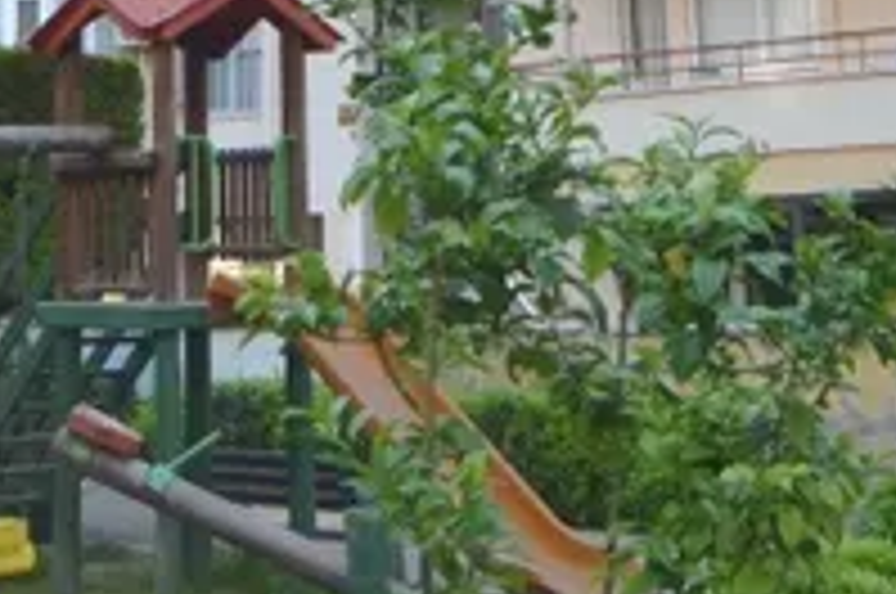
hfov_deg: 21.2
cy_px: -526
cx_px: 342
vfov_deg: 12.7
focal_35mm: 96
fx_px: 2389
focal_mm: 15
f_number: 5.6
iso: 180
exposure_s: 1/125
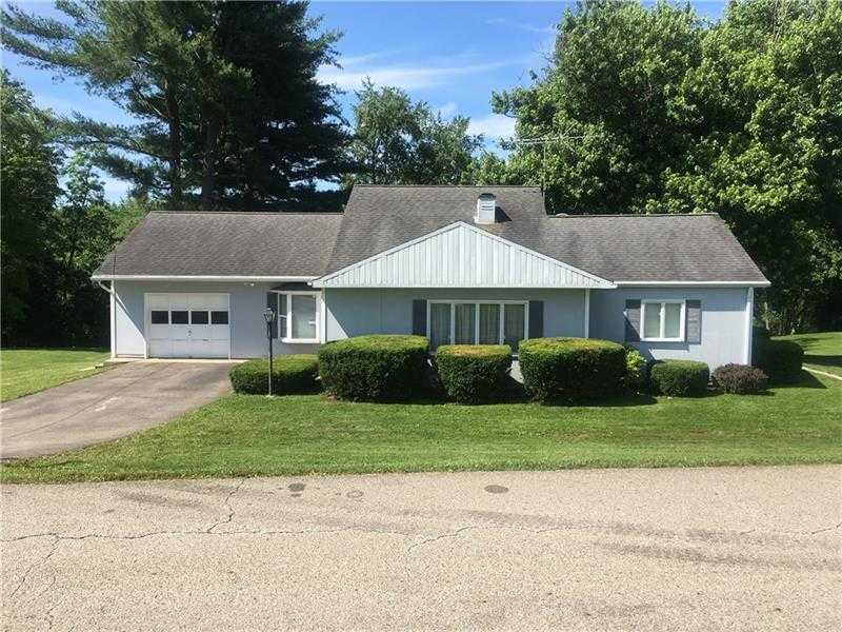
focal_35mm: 29
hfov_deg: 61.7
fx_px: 705
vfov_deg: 48.2
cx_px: 421
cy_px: 316
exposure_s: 1/1026
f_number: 2.2
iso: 25
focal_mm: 4.15
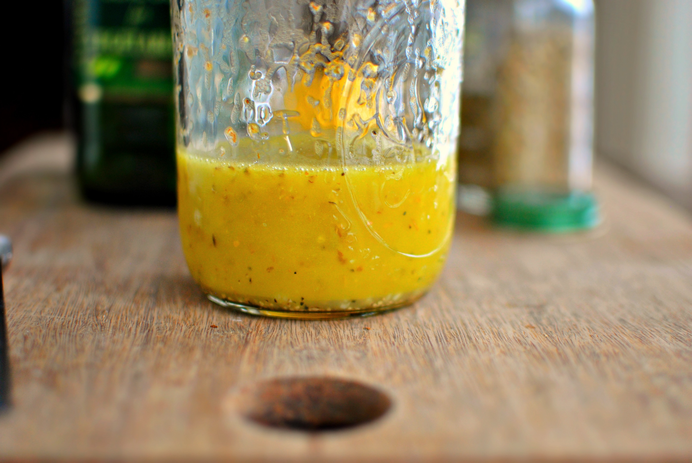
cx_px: 346
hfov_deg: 37.8
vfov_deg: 25.8
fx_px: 1010
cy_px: 232
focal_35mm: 52
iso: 400
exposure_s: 1/200
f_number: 2
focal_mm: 35
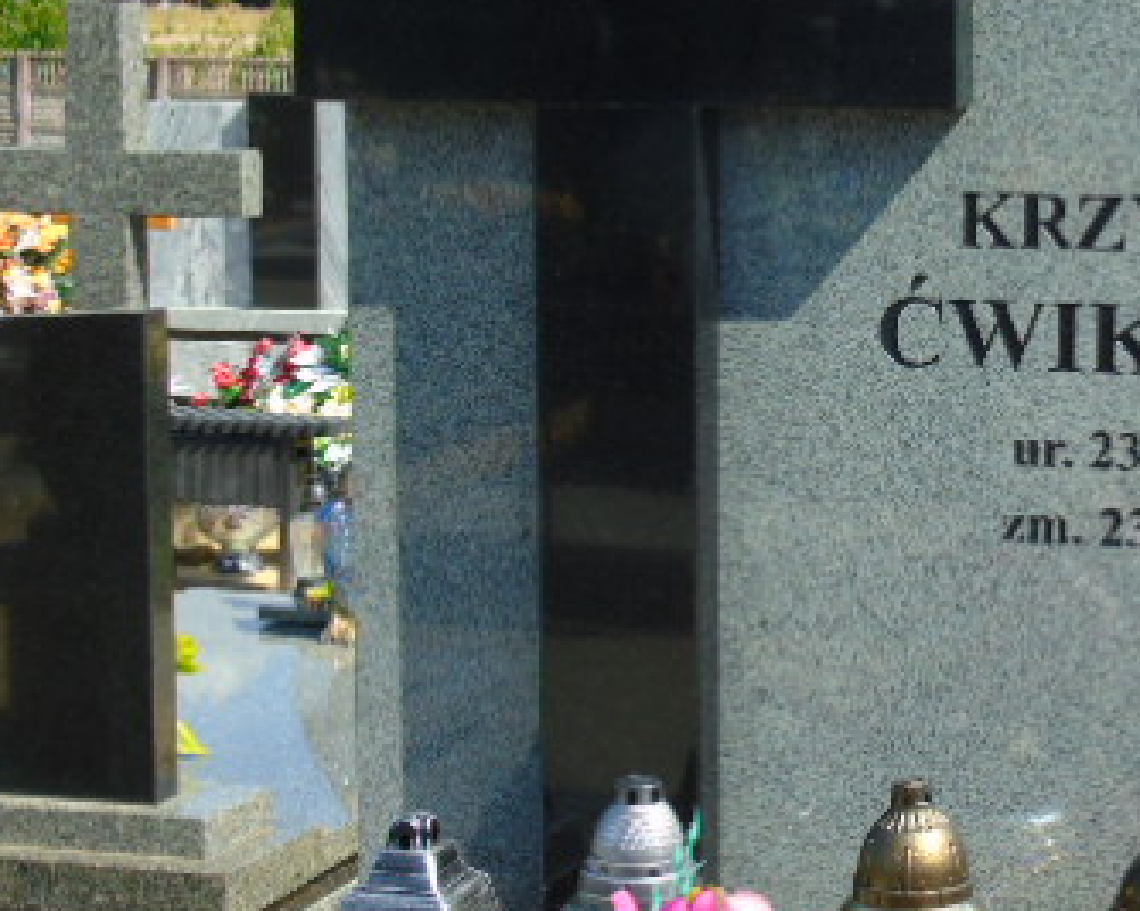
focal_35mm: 86
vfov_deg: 17.9
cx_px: 942
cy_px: 413
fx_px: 2901
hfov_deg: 21.9
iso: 80
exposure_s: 1/500
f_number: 4.1
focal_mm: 8.2
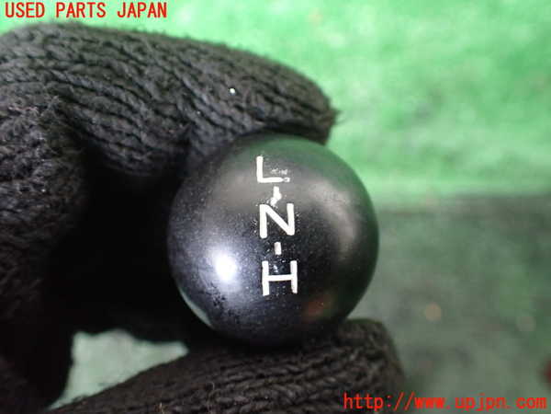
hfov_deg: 60.0
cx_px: 276
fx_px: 478
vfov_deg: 46.8
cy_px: 207
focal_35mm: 30
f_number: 2.3
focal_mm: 5.4
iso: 1000
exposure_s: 1/30
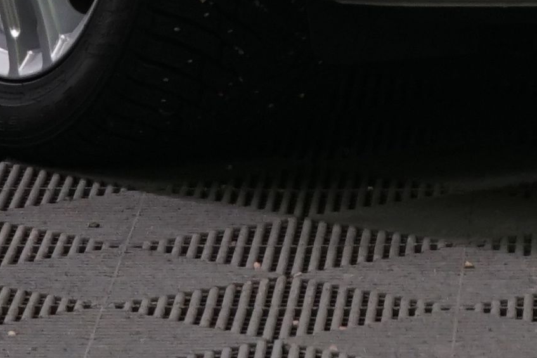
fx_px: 7399
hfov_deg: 4.2
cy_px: -737
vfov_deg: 2.7
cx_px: 343
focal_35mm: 496
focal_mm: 70
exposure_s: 1/50
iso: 640
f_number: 5.6
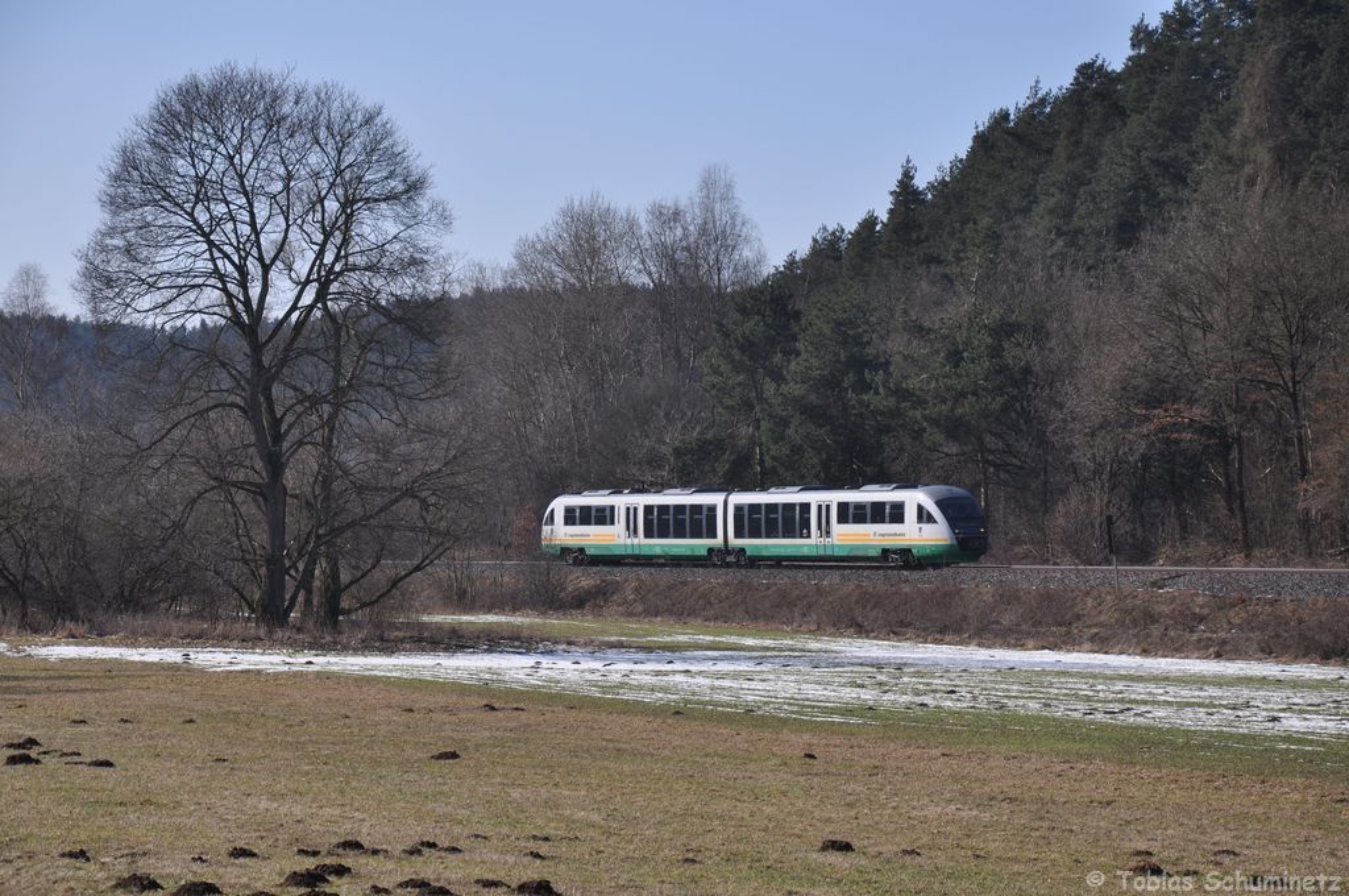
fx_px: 5052
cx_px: 674
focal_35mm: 135
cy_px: 448
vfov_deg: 10.1
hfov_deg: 15.2
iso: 200
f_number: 9
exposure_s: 1/800
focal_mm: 90
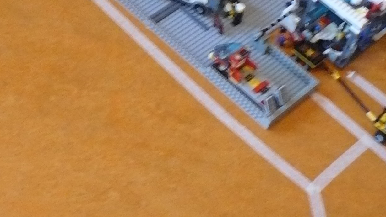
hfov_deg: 21.0
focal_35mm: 98
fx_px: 1003
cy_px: -27
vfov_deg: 12.1
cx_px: -12
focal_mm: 6
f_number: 2.8
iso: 400
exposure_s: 1/15
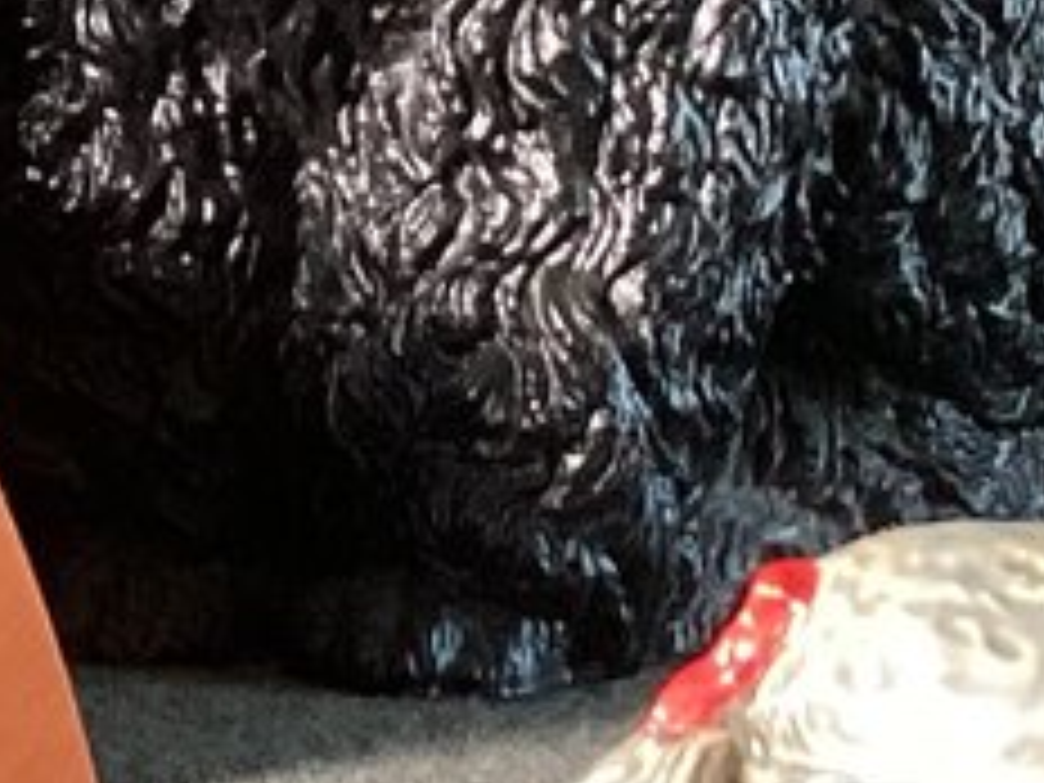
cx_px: -682
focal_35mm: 202
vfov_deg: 7.4
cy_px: 430
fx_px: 6092
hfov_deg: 9.4
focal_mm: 3.3
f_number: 2.4
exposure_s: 1/60
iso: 200
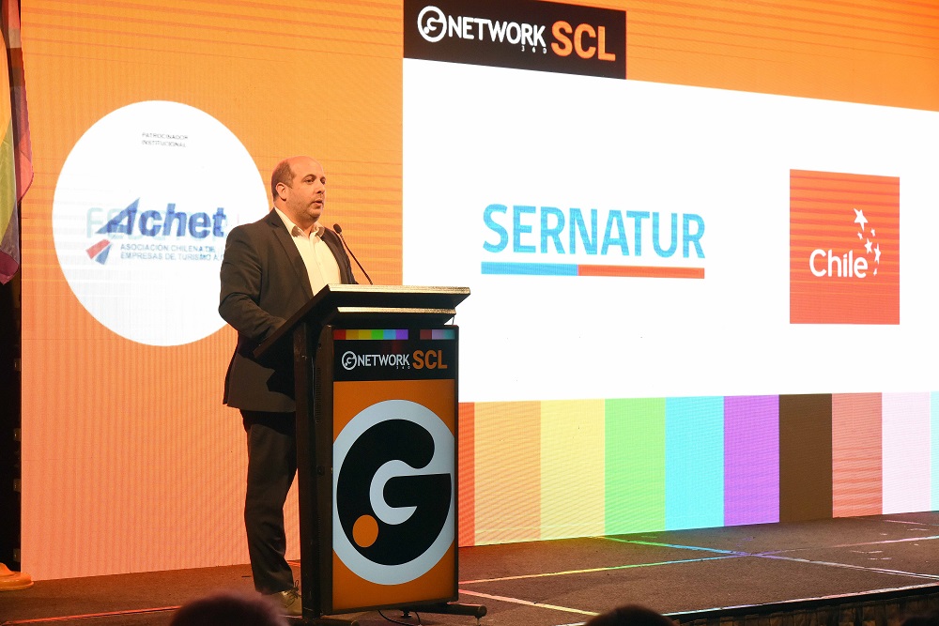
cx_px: 470
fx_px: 1956
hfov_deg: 27.0
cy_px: 313
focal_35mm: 75
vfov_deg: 18.2
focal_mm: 75
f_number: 8
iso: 4000
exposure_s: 1/200
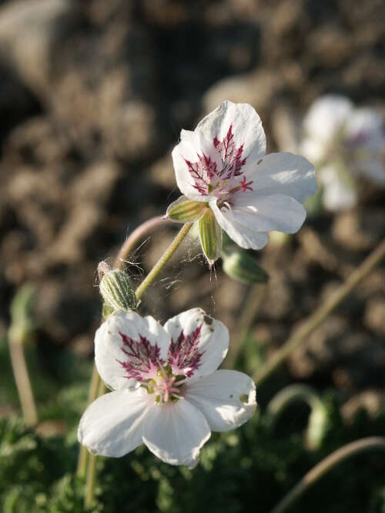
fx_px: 2952
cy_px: 256
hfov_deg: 7.5
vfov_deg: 9.9
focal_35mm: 199
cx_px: 192
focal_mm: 50.48
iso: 100
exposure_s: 1/250
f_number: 6.7
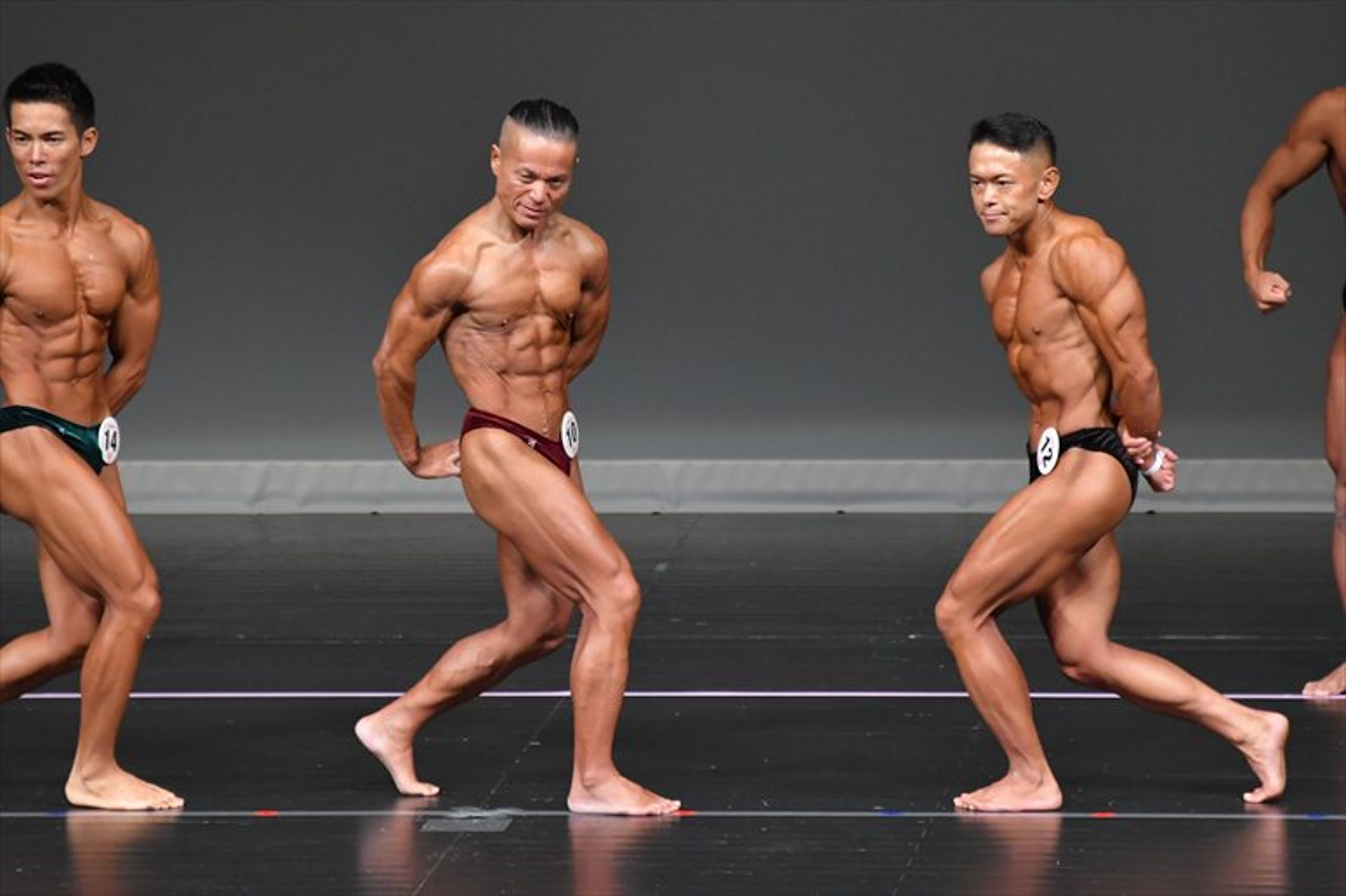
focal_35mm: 375
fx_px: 14014
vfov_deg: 3.7
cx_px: 673
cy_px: 448
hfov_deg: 5.5
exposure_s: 1/400
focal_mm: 250
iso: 4000
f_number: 5.6
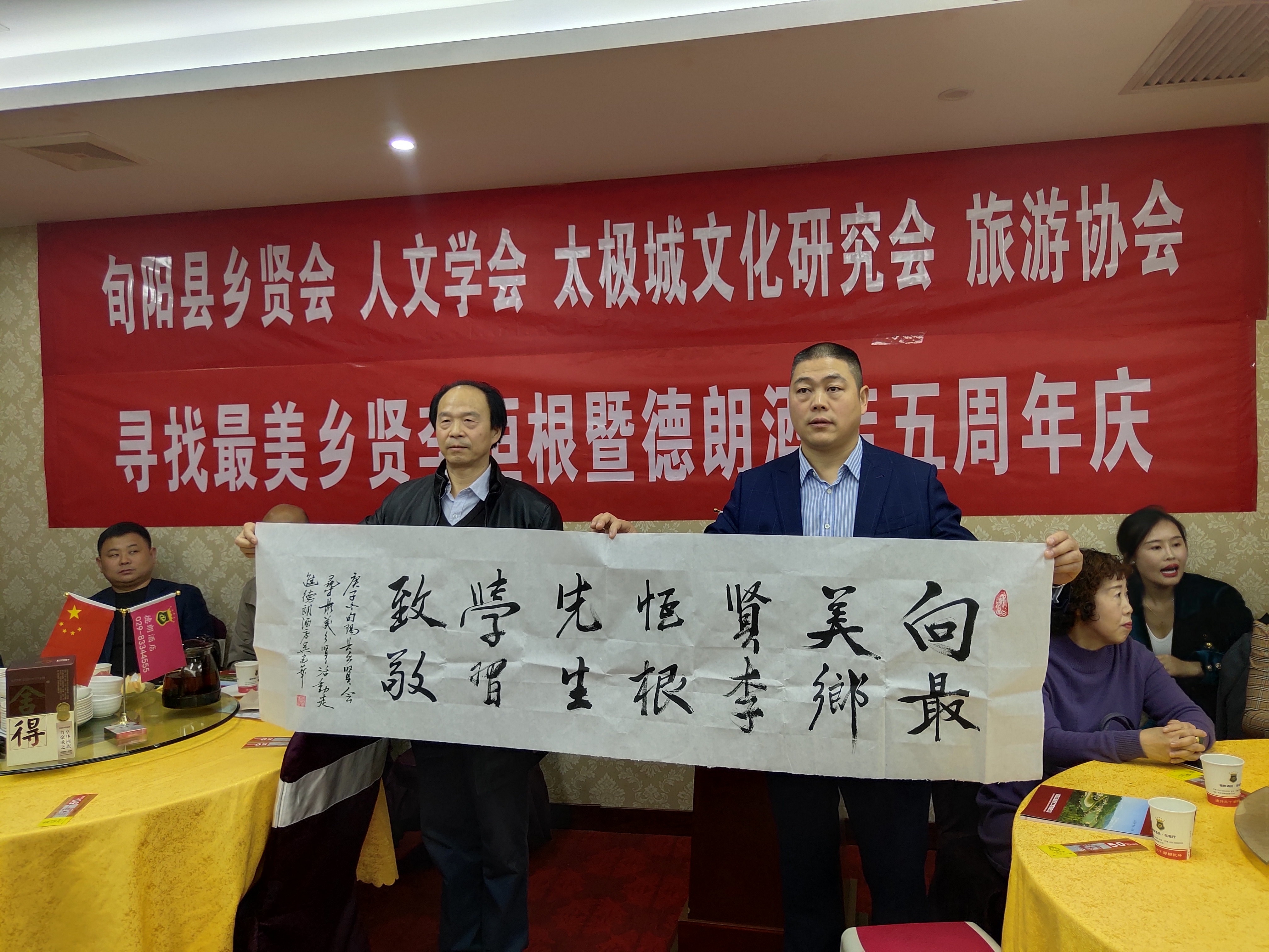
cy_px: 476
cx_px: 634
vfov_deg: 48.2
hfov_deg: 61.7
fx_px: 1063
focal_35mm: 29
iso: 176
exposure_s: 1/100
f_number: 1.8
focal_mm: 4.27
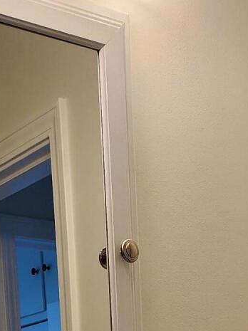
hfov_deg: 14.9
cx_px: 136
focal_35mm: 99
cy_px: 638
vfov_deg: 16.0
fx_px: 947
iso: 40
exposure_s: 1/120
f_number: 1.8
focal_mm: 6.4
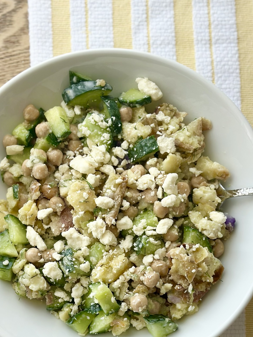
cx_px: 132
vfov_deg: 31.1
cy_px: 198
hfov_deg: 23.6
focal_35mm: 62
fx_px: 604
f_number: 1.78
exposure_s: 1/121
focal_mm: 6.86
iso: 64
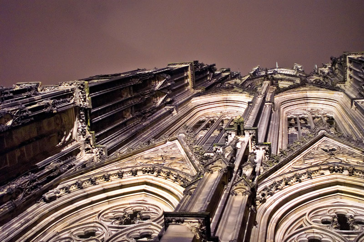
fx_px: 424
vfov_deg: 31.8
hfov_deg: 46.4
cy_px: 121
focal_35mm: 42
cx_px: 182
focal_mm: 28
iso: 1600
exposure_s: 1/8
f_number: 2.8
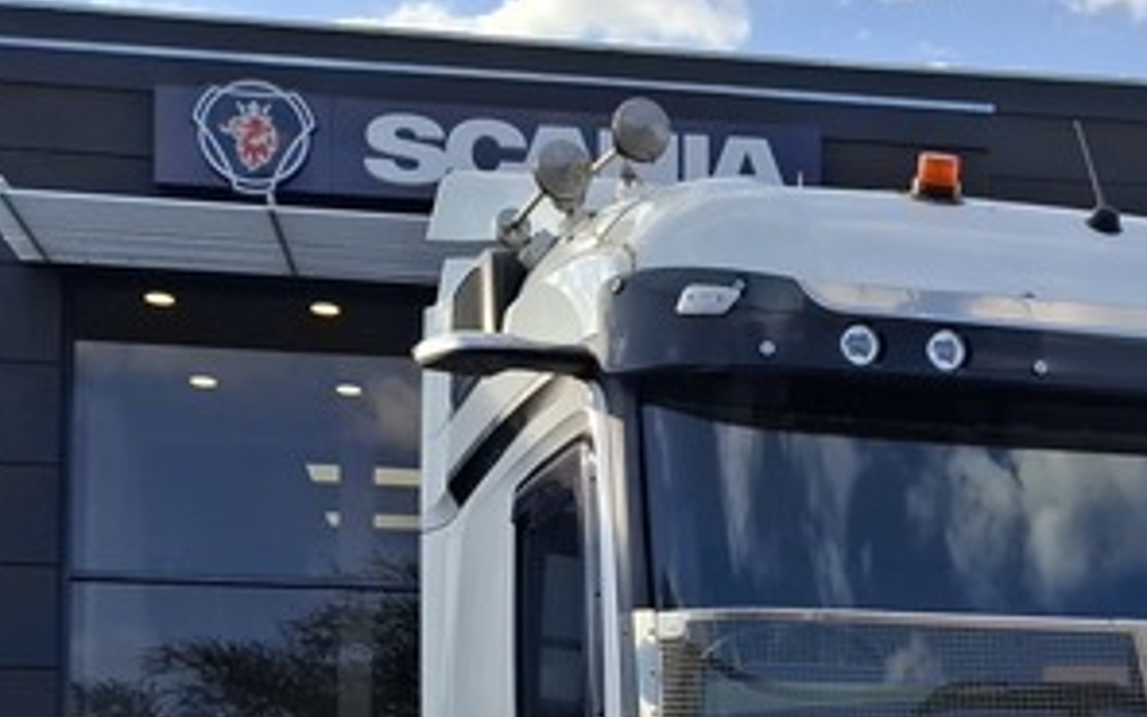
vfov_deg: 18.5
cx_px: 872
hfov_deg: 30.5
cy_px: 899
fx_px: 2063
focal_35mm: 66
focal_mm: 5.54
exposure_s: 1/1481
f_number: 1.8
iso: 50
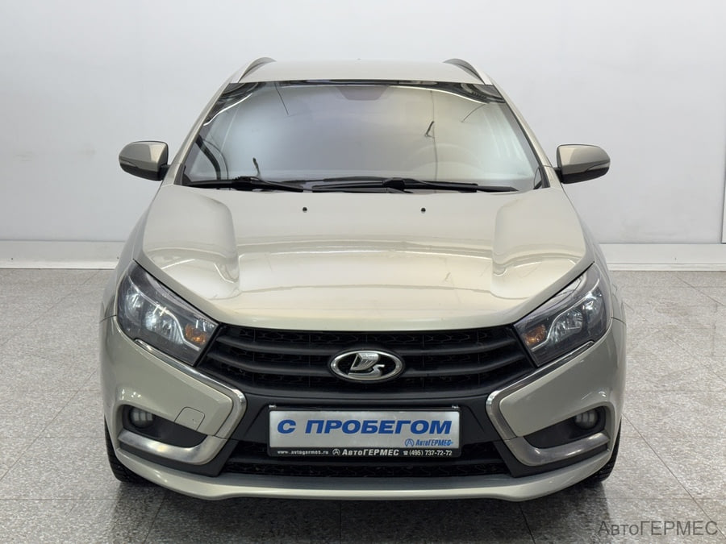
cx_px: 363
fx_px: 1007
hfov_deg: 39.7
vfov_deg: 30.3
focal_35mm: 48
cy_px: 272
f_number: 1.78
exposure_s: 1/100
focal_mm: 6.76
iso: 100
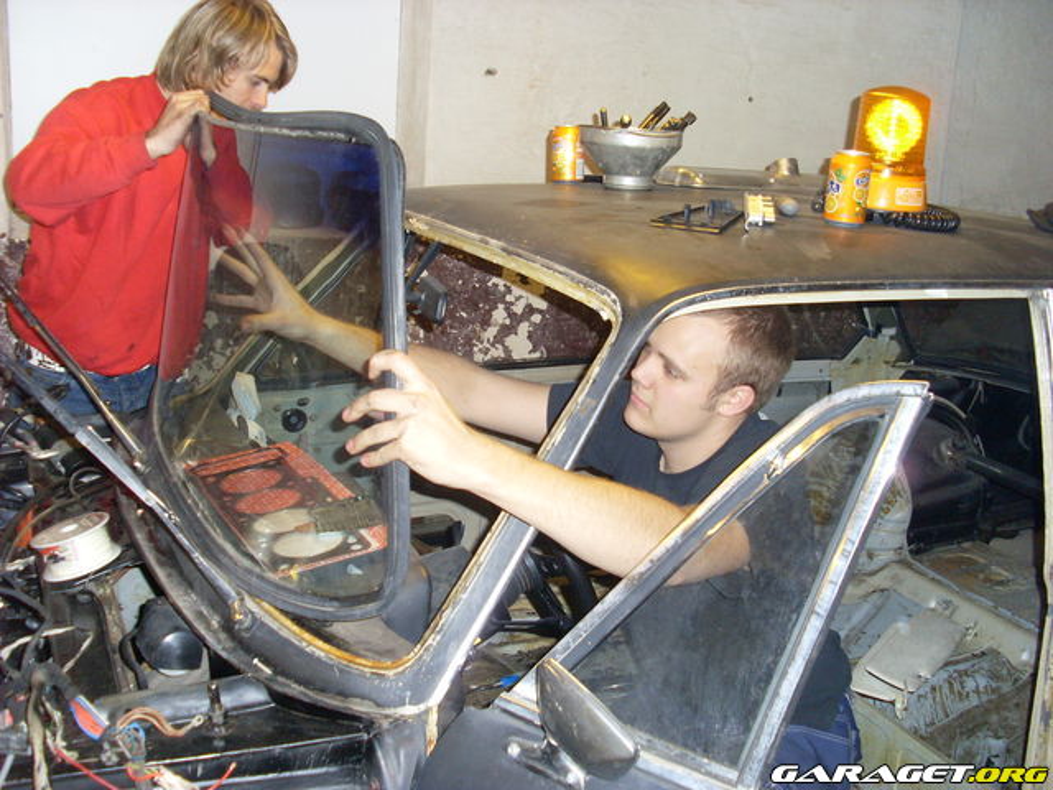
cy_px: 395
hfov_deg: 49.0
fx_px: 1156
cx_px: 526
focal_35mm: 38
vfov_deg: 37.7
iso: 160
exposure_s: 1/45
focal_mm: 6.3
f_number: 3
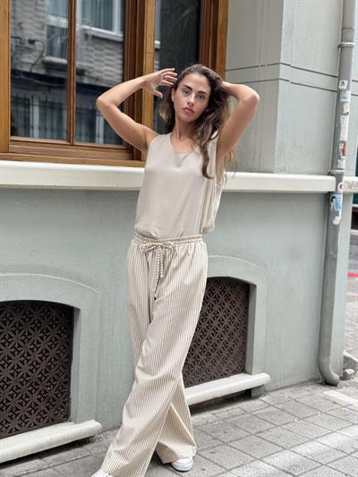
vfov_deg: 39.6
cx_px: 179
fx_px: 662
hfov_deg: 30.3
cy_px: 238
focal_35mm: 48
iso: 64
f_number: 1.78
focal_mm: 6.76
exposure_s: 1/433
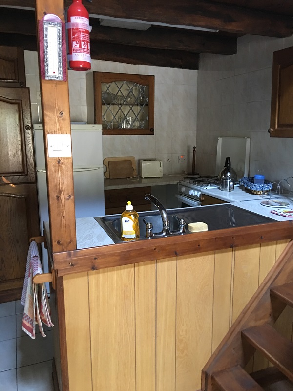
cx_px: 146
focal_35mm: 29
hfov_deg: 48.2
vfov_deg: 61.7
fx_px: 327
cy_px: 196
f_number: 2.2
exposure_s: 1/4
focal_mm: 4.15
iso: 100
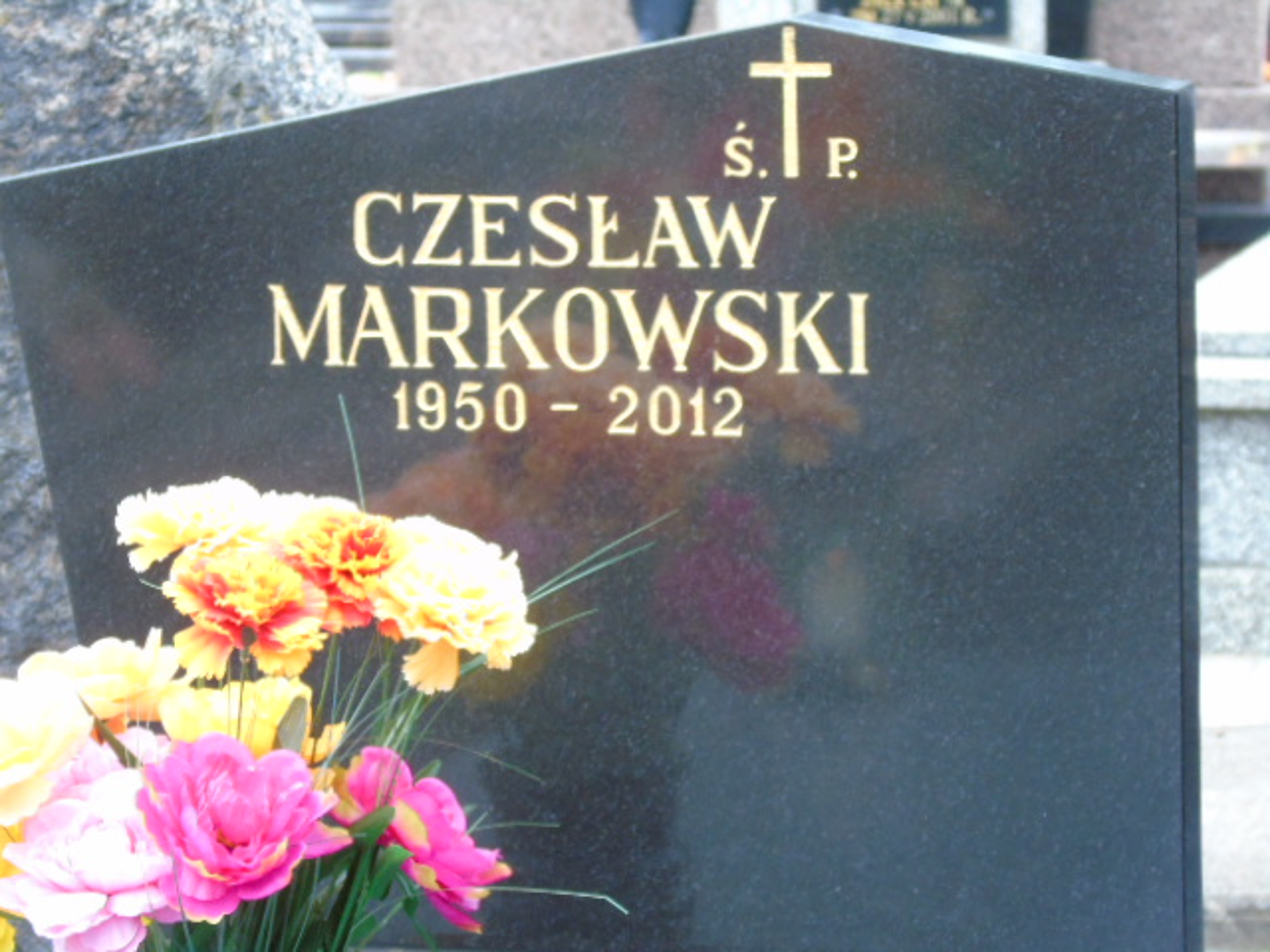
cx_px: 635
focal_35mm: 142
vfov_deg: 10.4
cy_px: 476
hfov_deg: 13.9
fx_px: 5210
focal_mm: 25
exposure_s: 1/125
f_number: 4.7
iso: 400
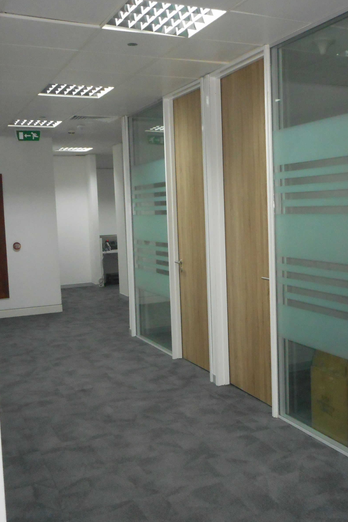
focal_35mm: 40
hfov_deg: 32.8
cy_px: 259
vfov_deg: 48.5
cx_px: 255
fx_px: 580
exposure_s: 1/25
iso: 320
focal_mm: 4.5
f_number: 3.7
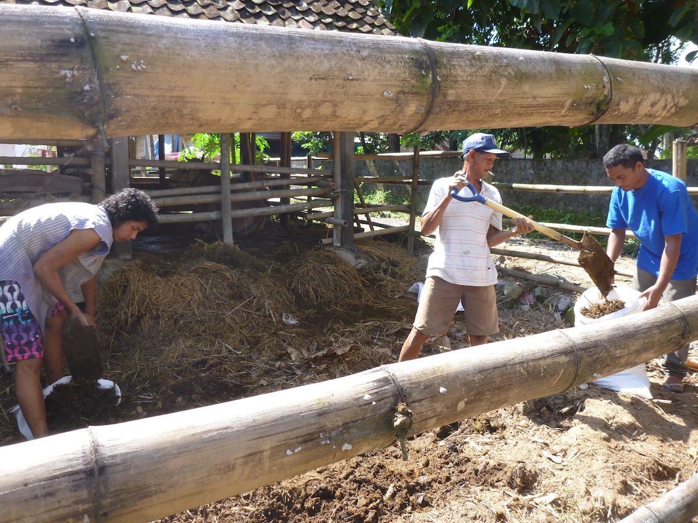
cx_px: 349
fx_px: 565
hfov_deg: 63.4
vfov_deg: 49.7
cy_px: 262
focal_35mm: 28
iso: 100
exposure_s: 1/200
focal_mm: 4.9
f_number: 3.3
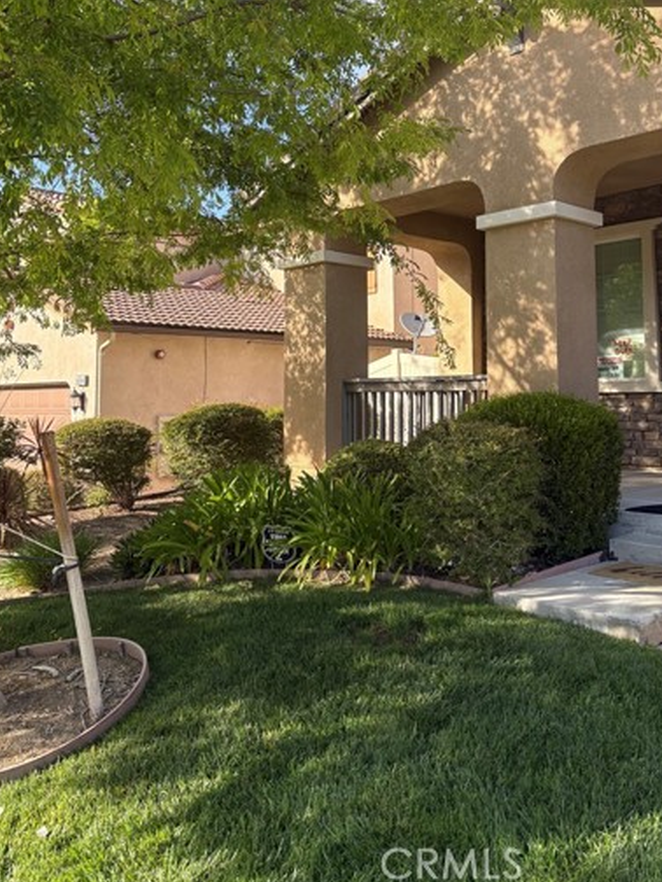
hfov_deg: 42.7
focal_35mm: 33
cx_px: 408
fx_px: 841
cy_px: 329
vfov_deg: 54.7
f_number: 1.6
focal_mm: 5.96
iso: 64
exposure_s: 1/1016
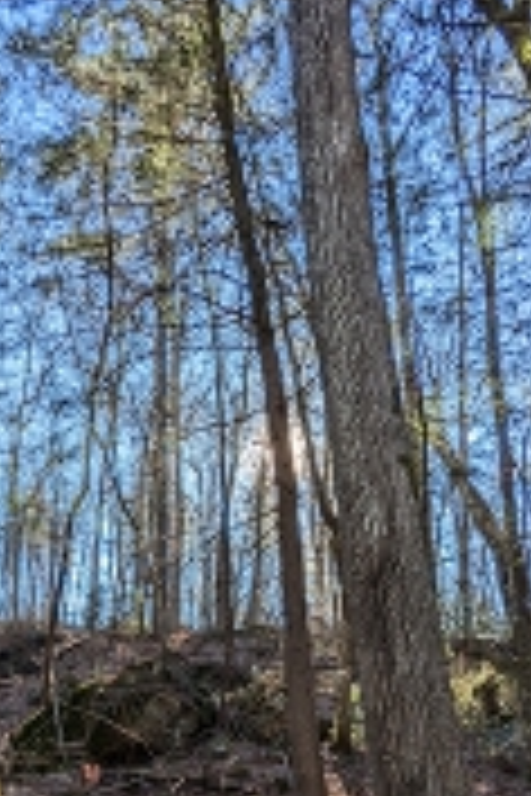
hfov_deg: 39.8
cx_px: 207
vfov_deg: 53.8
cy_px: 625
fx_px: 730
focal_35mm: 33
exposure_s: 1/384
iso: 45
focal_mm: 2.35
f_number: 2.2
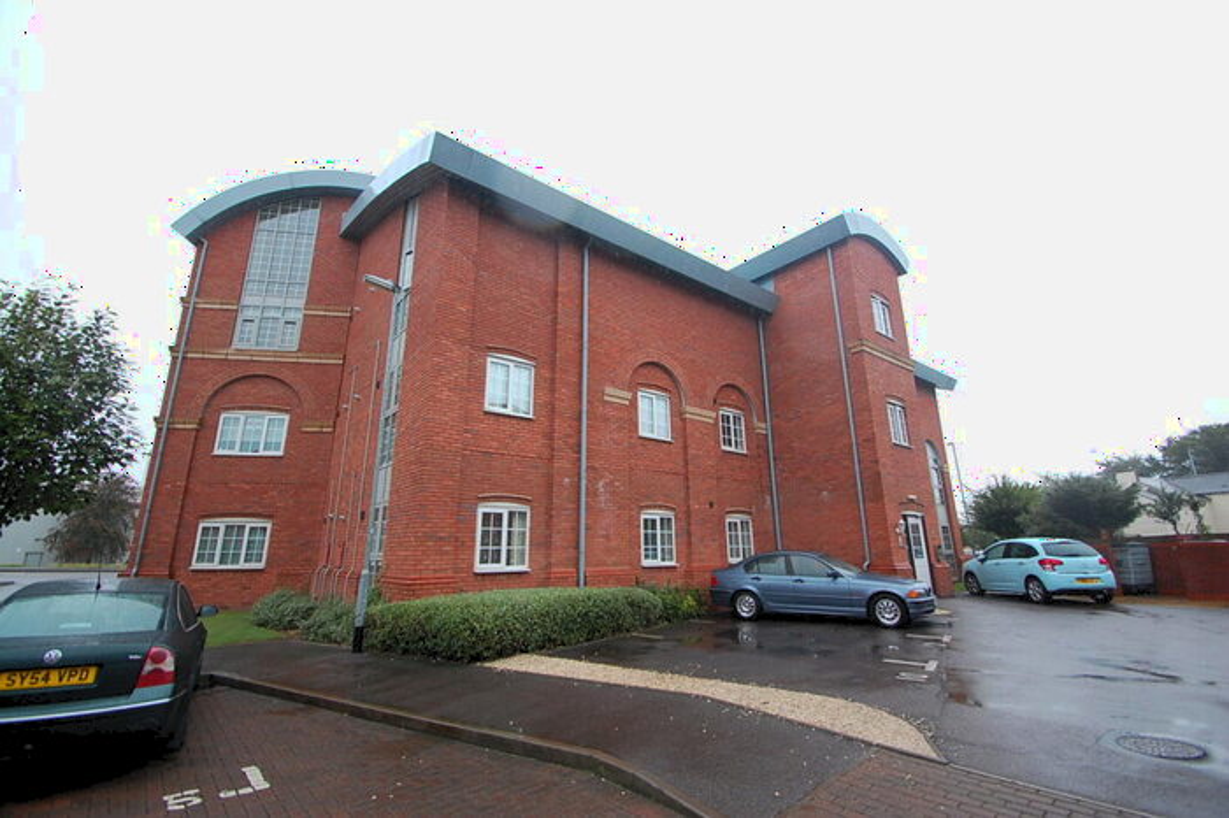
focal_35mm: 15
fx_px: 512
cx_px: 614
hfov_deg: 100.4
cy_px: 409
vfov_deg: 77.3
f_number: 4.5
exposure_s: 1/800
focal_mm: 10
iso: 800
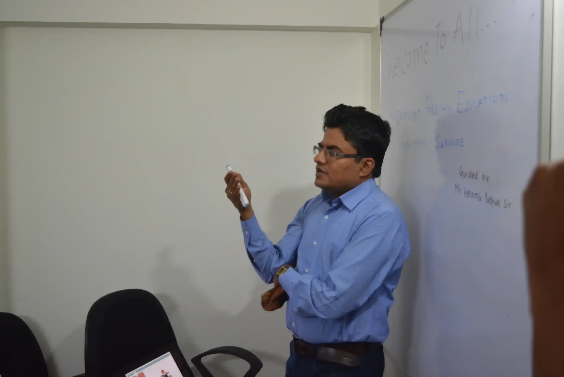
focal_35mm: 42
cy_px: 188
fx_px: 658
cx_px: 282
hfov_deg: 46.4
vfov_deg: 31.9
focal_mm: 28
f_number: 4.2
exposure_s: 1/60
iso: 720
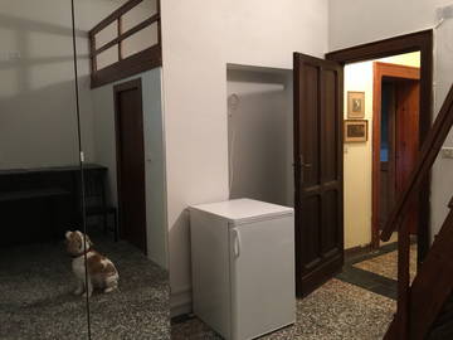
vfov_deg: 48.2
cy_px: 170
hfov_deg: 61.7
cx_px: 226
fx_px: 380
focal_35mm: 29
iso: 250
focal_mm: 4.15
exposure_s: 1/25
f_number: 2.2
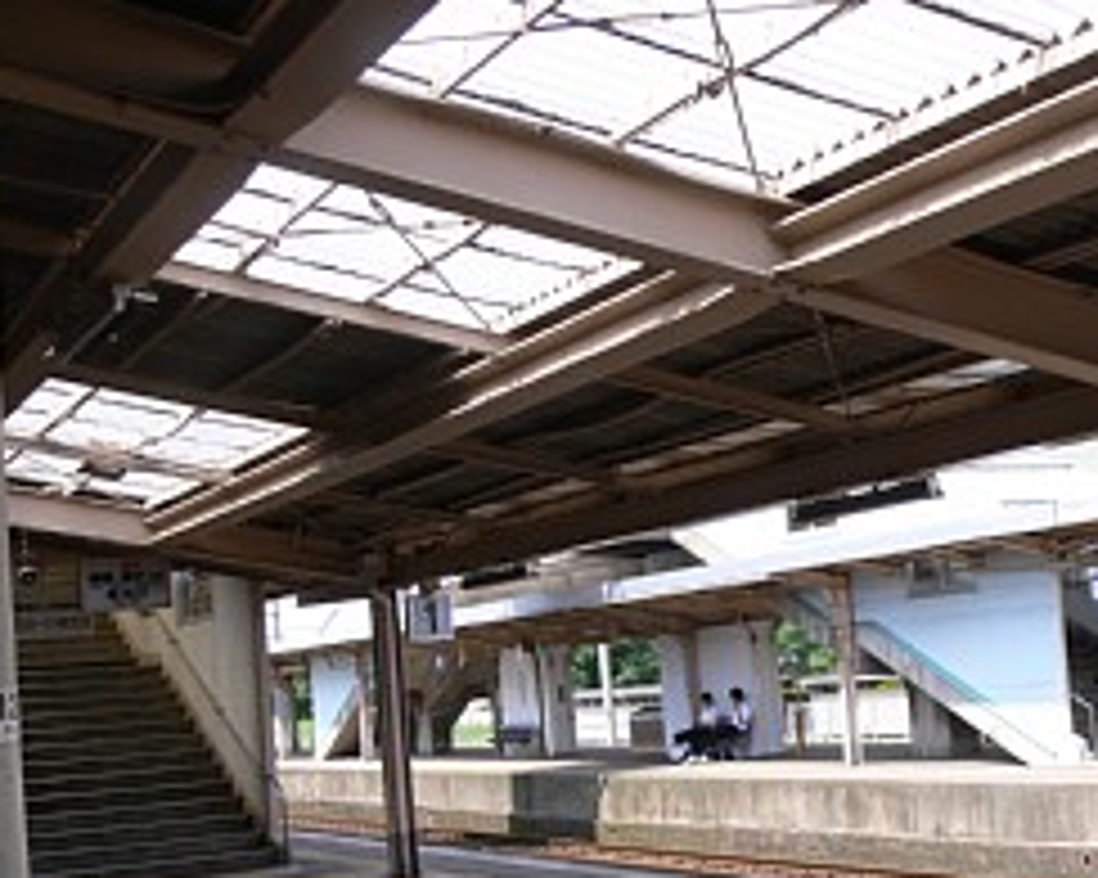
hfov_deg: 32.8
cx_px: 860
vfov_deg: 26.9
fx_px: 1819
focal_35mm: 56
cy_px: 599
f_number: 5.6
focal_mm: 7.4
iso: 80
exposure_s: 1/125
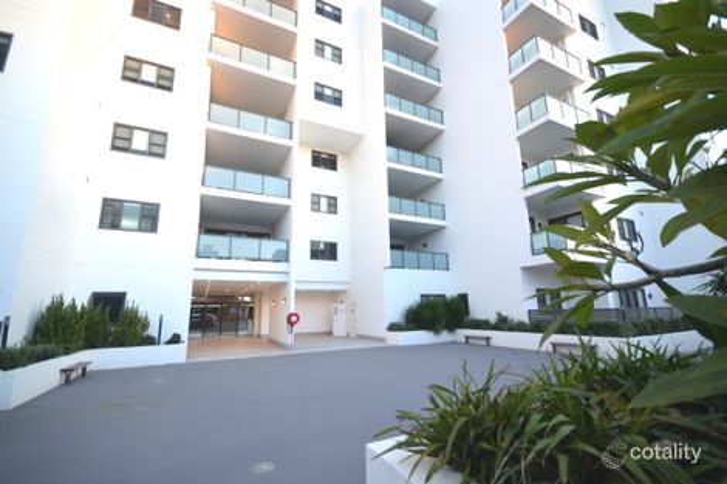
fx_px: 303
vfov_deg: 77.3
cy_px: 242
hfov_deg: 100.4
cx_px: 364
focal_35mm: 15
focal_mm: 10
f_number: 4.5
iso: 640
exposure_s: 1/80
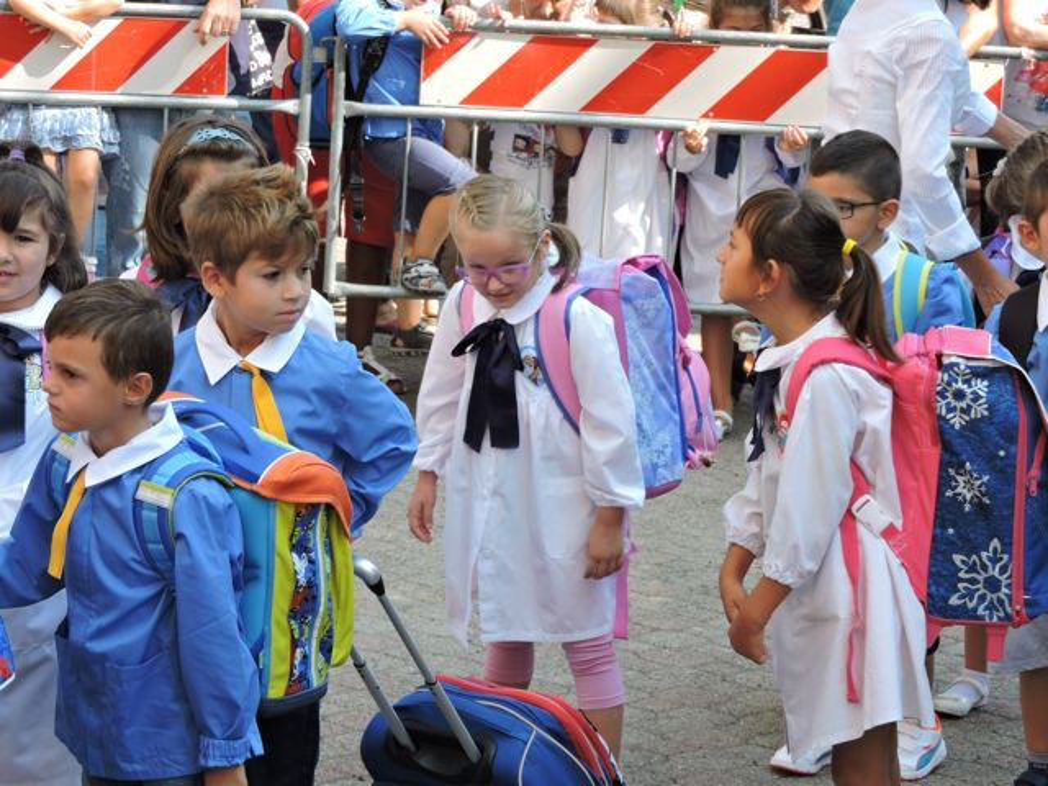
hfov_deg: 14.6
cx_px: 524
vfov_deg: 11.0
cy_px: 393
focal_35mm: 135
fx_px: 4087
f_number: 5
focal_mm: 24.2
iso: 100
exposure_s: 1/100
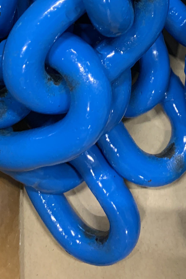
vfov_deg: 27.6
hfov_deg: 20.3
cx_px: 154
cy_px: -37
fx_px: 512
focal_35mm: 66
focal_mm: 4.25
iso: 320
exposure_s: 1/60
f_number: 1.8
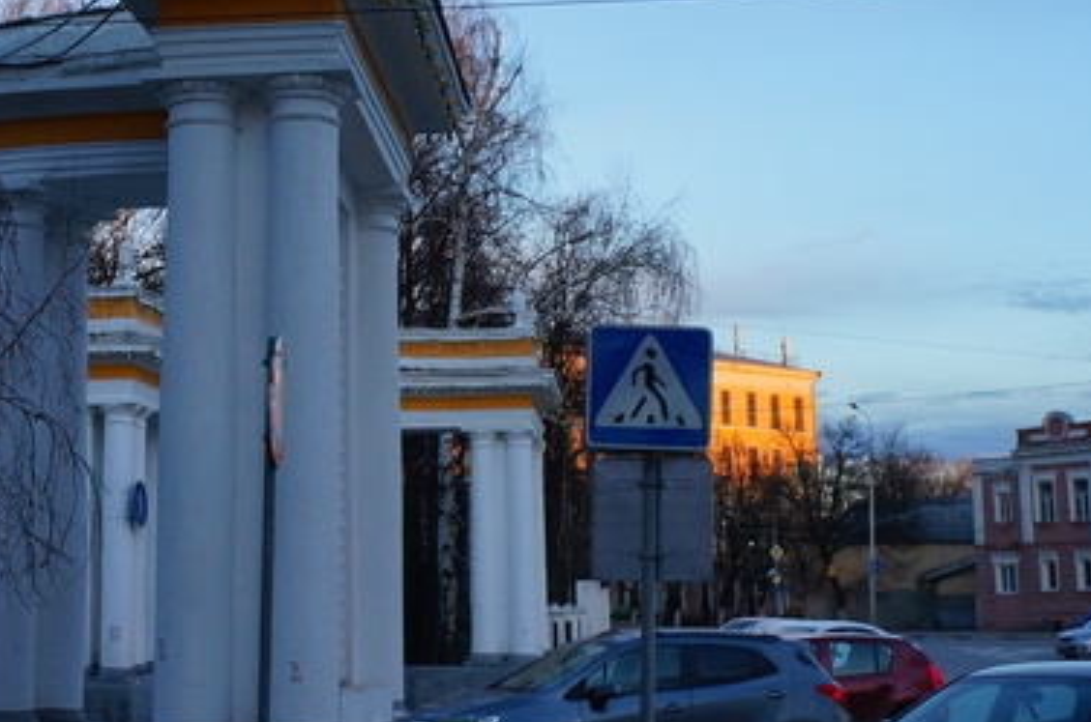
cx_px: 418
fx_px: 1845
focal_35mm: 61
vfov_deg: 22.1
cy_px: 318
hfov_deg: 32.8
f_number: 7.1
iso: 400
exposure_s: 1/125
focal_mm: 18
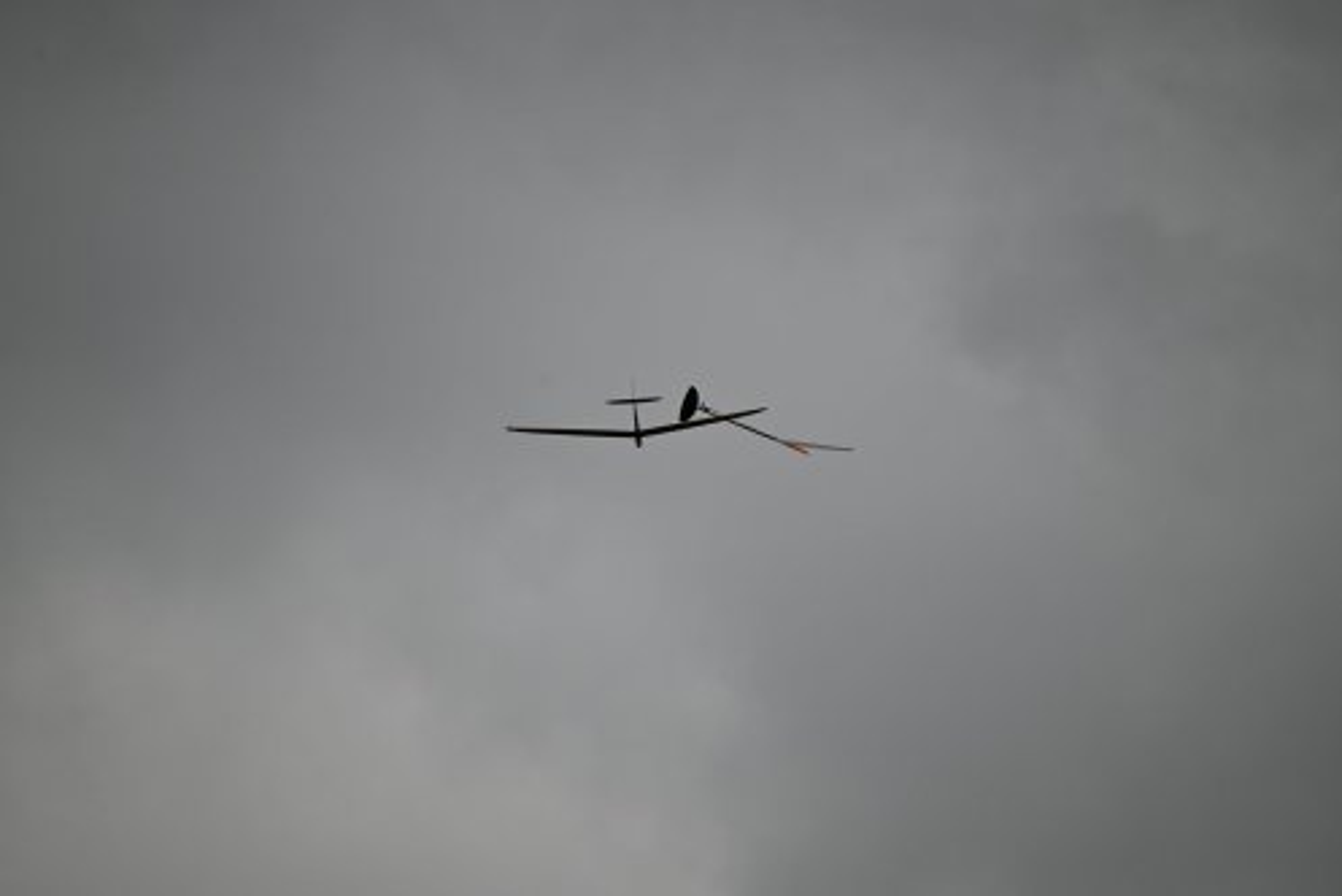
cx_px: 671
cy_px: 448
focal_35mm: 400
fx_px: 14919
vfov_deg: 3.4
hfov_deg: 5.2
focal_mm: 400
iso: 320
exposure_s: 1/3200
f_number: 6.3
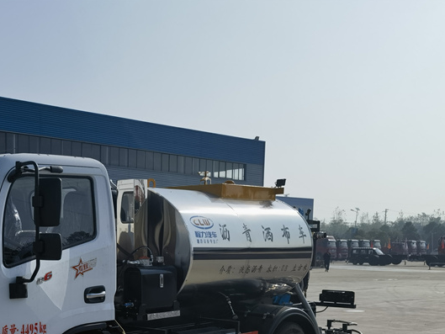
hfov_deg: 35.9
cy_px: 310
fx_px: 656
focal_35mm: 51
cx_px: 73
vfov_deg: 27.4
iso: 50
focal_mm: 6.67
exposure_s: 1/15625
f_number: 1.9
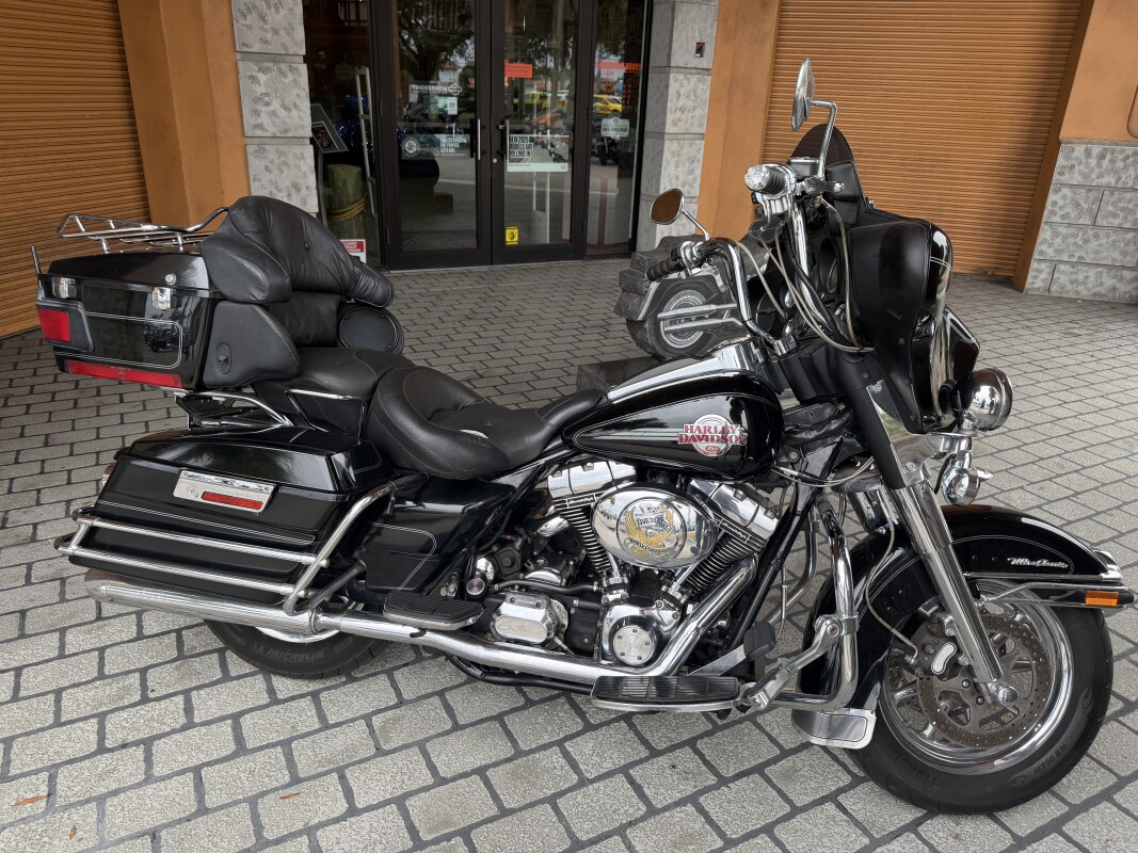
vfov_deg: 56.8
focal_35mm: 24
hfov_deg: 71.6
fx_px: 789
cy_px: 426
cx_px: 569
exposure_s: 1/543
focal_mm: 6.76
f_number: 1.78
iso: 100
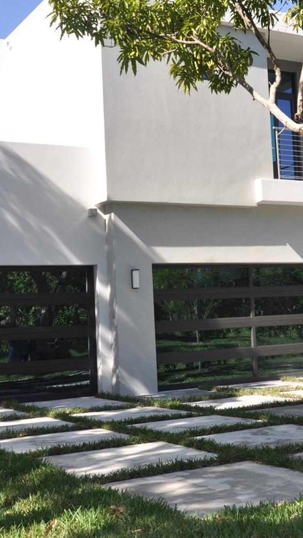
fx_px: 843
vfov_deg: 35.5
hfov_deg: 20.2
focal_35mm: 59
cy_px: 274
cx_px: 230
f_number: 11
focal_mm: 24
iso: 200
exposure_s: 1/200
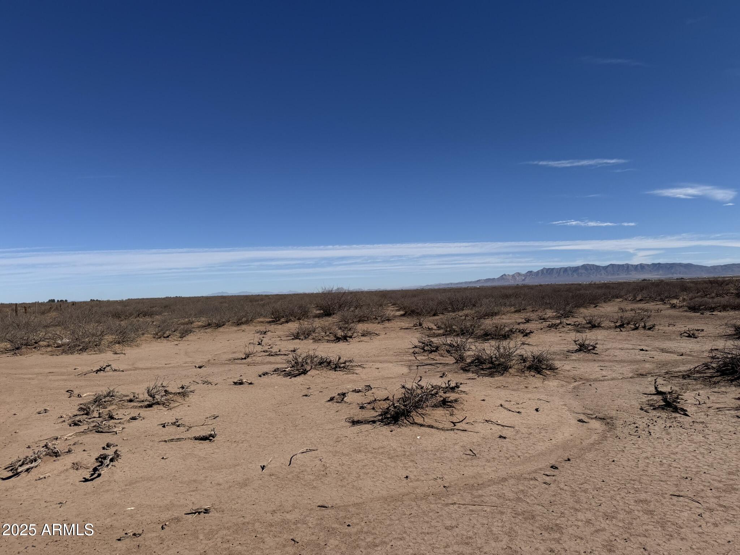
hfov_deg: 71.6
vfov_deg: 56.8
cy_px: 278
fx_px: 513
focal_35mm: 24
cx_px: 370
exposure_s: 1/9009
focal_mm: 6.76
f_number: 1.78
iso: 80
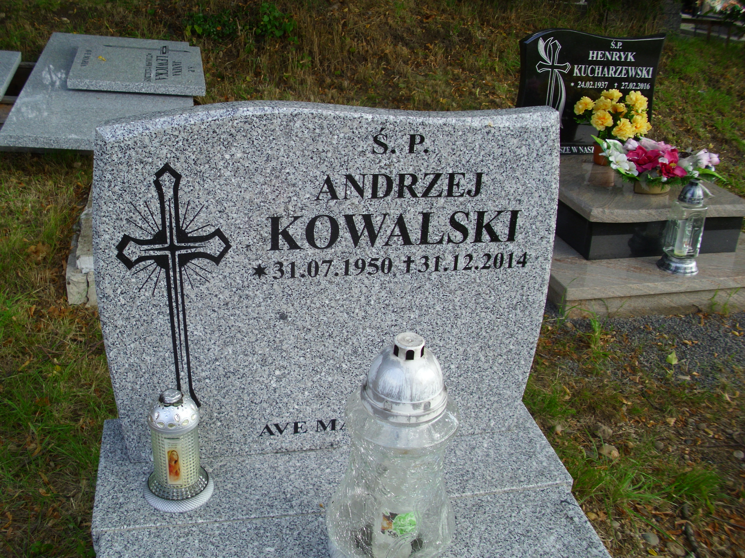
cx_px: 372
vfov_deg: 40.7
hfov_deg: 52.6
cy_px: 279
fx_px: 753
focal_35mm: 35
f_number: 3
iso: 50
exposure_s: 1/173
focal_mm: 6.2
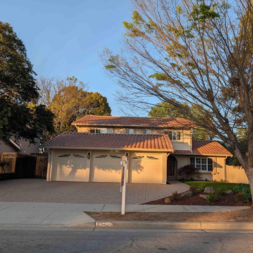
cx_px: 147
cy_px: 123
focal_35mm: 29
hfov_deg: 55.4
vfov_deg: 55.6
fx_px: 240
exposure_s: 1/822
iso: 24
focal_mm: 6.9
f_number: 1.68
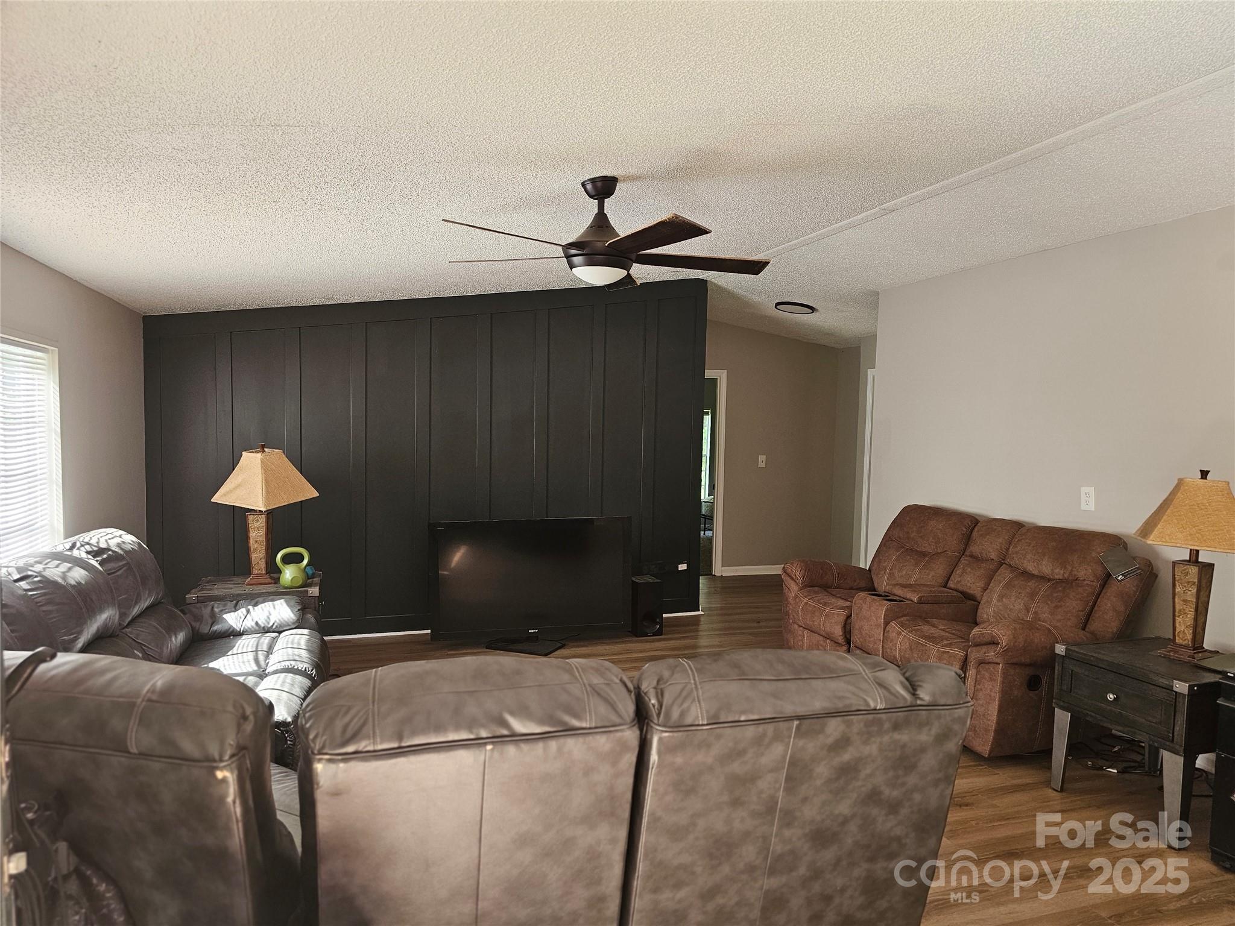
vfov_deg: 58.9
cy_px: 463
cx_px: 618
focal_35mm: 23
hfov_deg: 73.9
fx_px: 821
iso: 250
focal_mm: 6.3
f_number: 1.7
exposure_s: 1/170
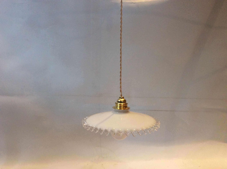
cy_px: 84
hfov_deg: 56.9
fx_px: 210
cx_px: 114
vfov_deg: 44.1
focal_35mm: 32
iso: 100
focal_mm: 3.3
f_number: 2.4
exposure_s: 1/25
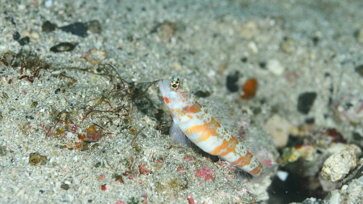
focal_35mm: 111
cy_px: 114
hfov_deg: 19.3
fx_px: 1068
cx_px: 182
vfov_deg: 10.9
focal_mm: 105
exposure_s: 1/250
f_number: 9
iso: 100
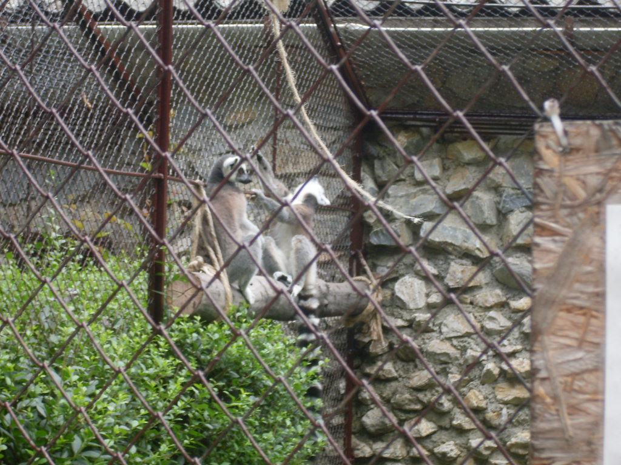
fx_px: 2045
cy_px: 232
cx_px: 310
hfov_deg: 17.3
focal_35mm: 114
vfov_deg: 13.0
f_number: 5.2
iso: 100
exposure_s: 1/90
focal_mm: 18.9
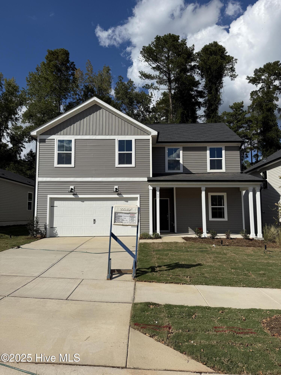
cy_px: 188
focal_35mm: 24
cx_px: 140
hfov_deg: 56.8
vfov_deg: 71.6
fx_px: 260
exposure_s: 1/11905
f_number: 1.78
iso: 80
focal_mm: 6.76
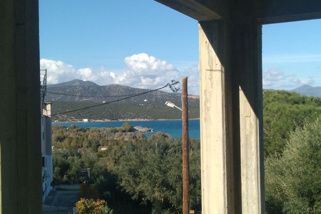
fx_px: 250
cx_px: 162
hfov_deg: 65.5
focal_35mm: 28
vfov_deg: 46.4
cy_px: 109
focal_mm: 3.46
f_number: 2.2
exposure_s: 1/1223
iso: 101
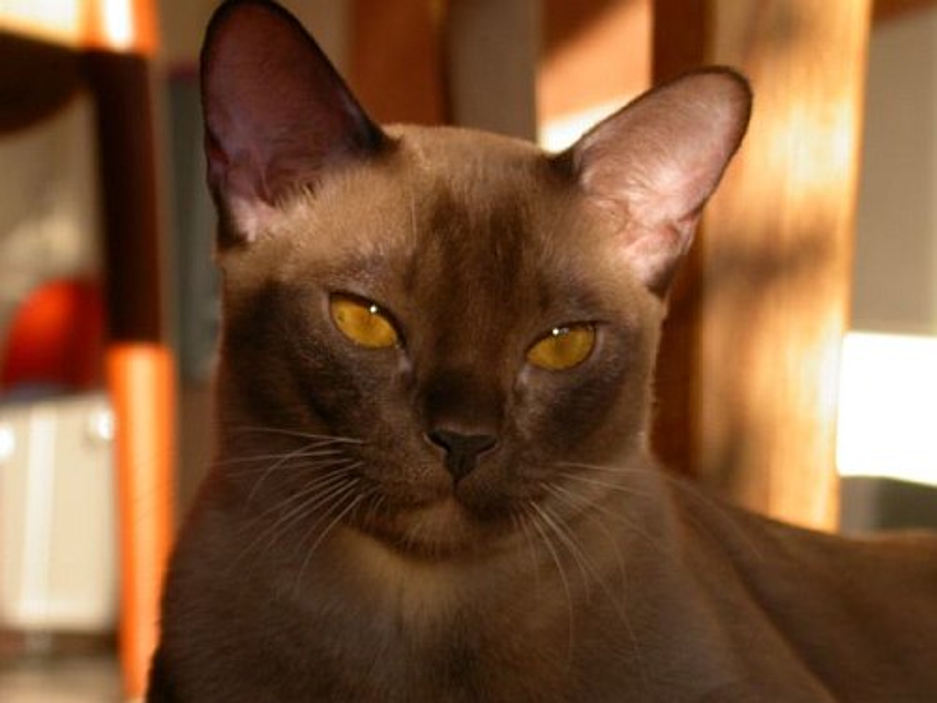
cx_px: 468
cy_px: 352
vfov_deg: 10.5
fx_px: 3817
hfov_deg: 14.0
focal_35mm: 141
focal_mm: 29.3
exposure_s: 1/98.8
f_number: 4.8
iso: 100
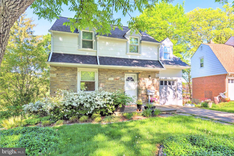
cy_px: 78
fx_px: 130
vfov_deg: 61.9
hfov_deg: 84.0
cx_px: 117
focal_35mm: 20
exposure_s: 1/1000
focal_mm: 20
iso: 1000
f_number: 5.6
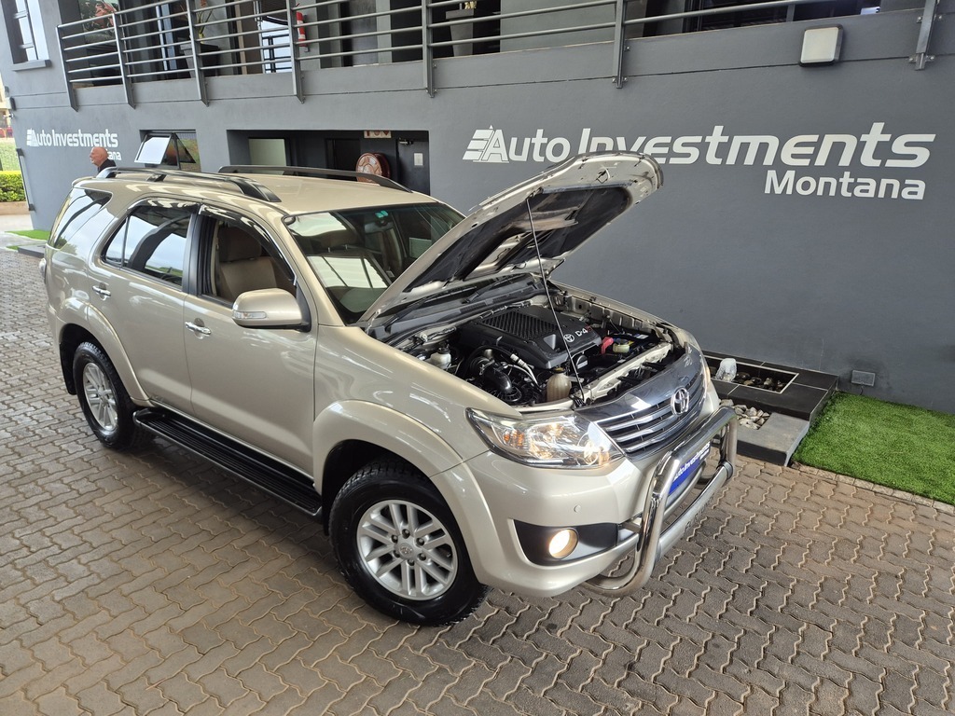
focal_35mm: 23
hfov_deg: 73.9
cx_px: 478
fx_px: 635
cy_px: 358
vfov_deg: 58.9
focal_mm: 5.4
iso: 200
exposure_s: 1/100
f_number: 1.8
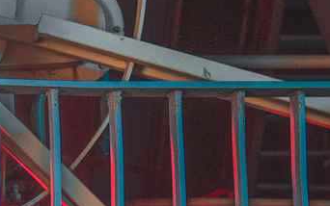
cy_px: 275
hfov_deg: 12.4
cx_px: -161
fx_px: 1448
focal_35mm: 161
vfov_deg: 8.0
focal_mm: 30
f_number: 4
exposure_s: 1/100
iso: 400
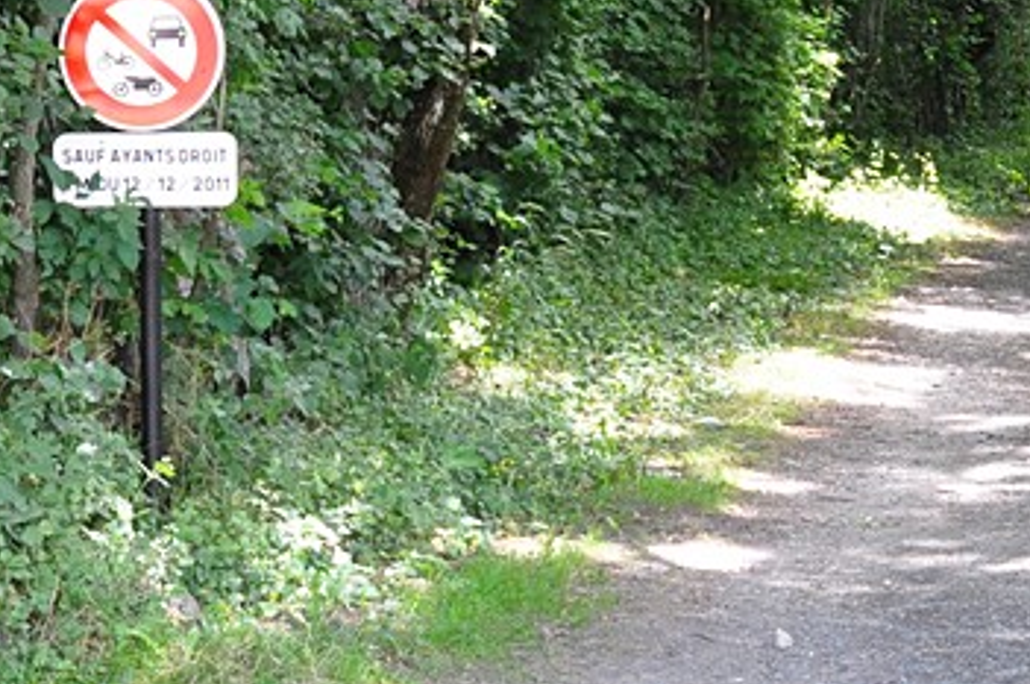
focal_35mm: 154
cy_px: -28
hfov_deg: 13.2
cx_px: 1018
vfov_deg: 8.8
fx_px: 4400
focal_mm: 30
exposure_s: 1/50
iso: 800
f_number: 8
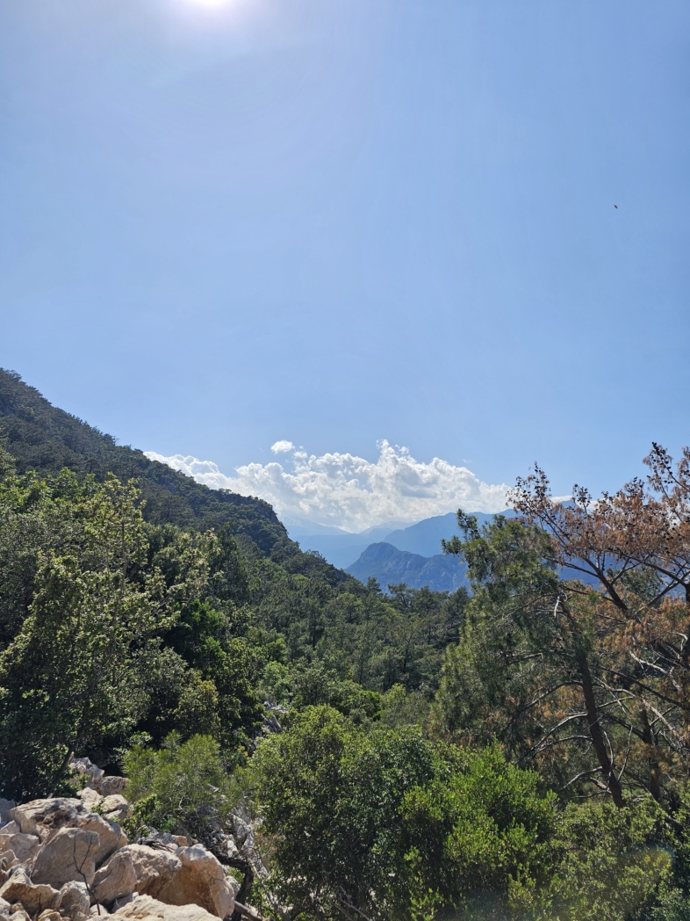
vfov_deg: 73.9
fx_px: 611
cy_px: 460
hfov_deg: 58.9
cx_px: 345
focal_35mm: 23
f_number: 1.7
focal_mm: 6.3
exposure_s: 1/1304
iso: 10
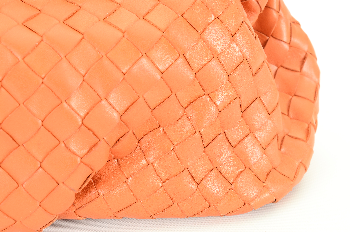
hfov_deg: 24.7
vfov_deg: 16.5
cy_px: 116
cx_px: 175
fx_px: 800
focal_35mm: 82
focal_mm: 55
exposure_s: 1/60
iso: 320
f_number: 10
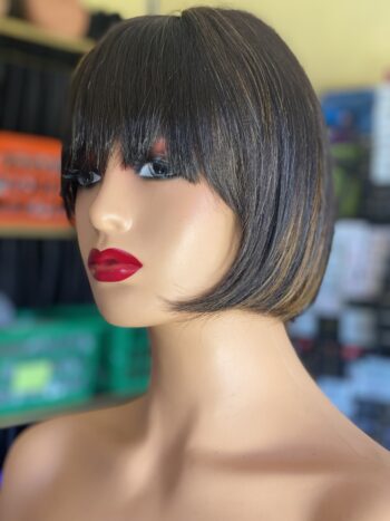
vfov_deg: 36.8
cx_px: 195
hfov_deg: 28.0
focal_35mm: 52
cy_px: 260
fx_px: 781
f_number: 2
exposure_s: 1/122
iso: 160
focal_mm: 6
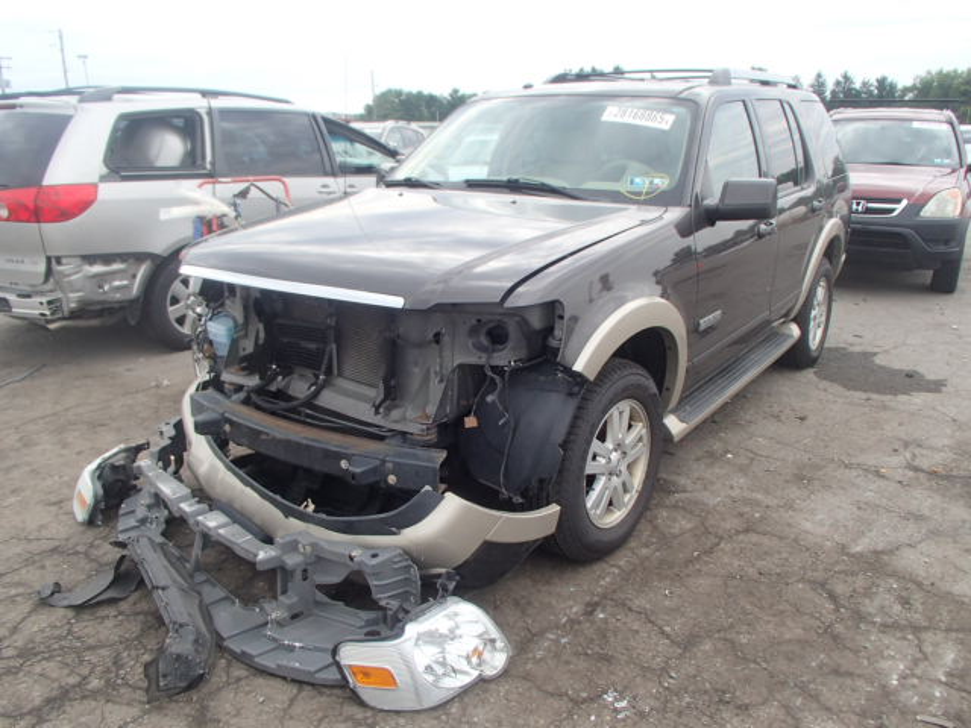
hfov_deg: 63.4
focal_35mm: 28
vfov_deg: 49.7
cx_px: 486
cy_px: 364
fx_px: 785
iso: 100
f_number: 3.9
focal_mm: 5
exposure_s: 1/250
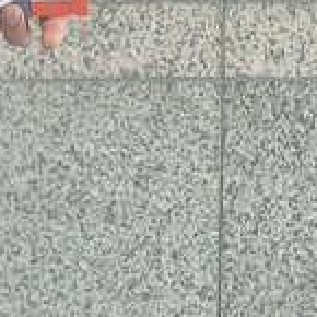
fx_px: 1855
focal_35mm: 179
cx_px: -394
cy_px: -254
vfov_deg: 9.3
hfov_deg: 9.0
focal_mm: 5.4
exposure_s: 1/120
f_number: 1.8
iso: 400
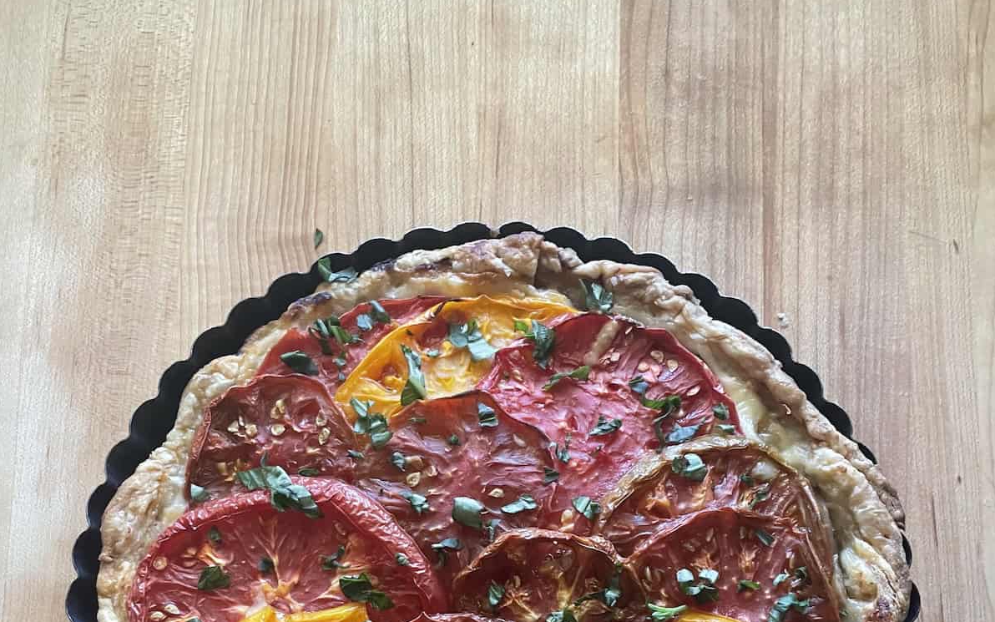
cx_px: 498
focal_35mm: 37
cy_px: 633
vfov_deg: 31.6
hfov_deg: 52.7
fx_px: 1003
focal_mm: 4.2
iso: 400
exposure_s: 1/60
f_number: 1.6
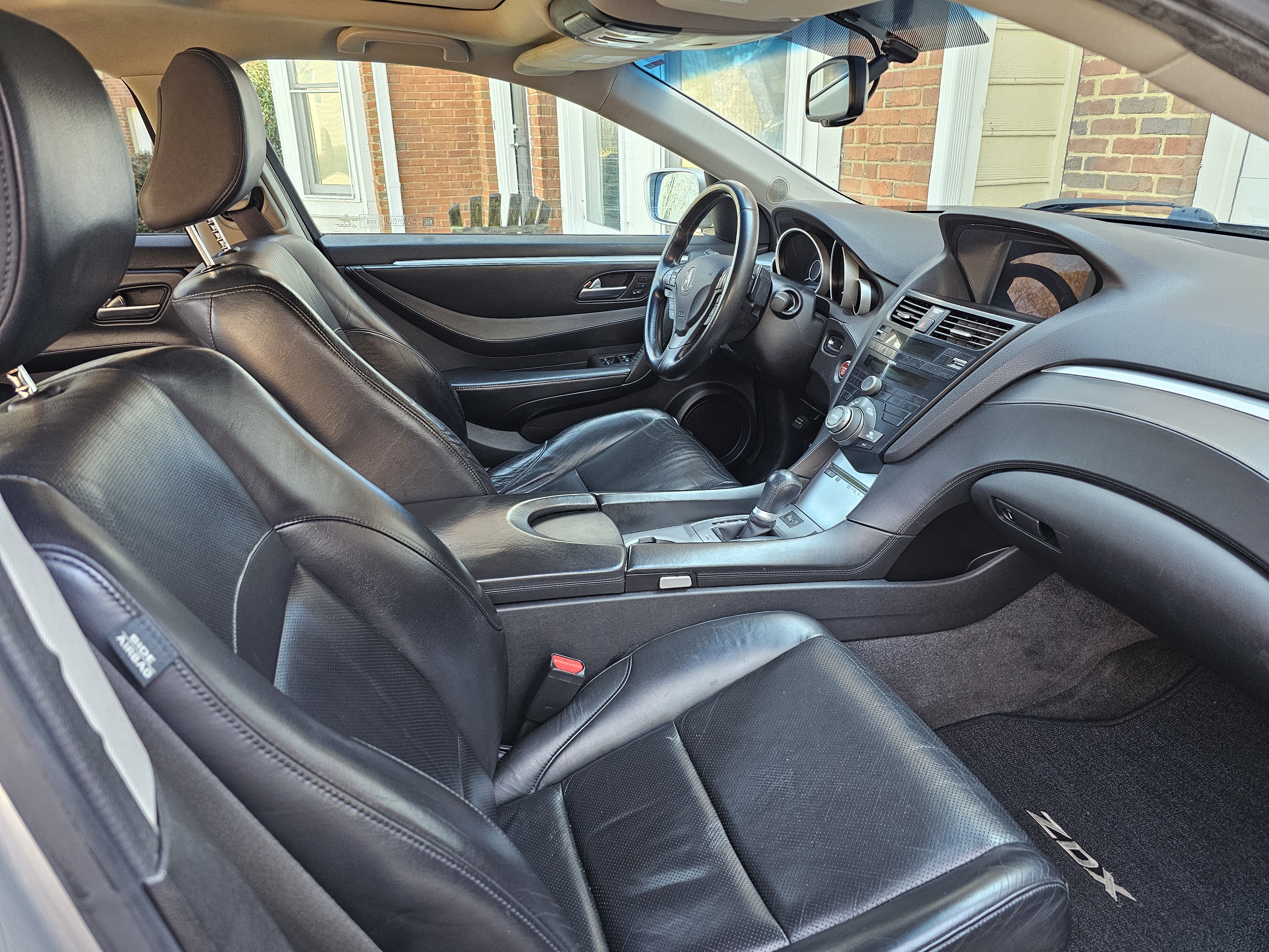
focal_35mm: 23
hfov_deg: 73.9
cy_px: 476
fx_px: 843
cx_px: 634
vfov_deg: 58.9
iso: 320
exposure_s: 1/120
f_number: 1.7
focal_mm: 6.3
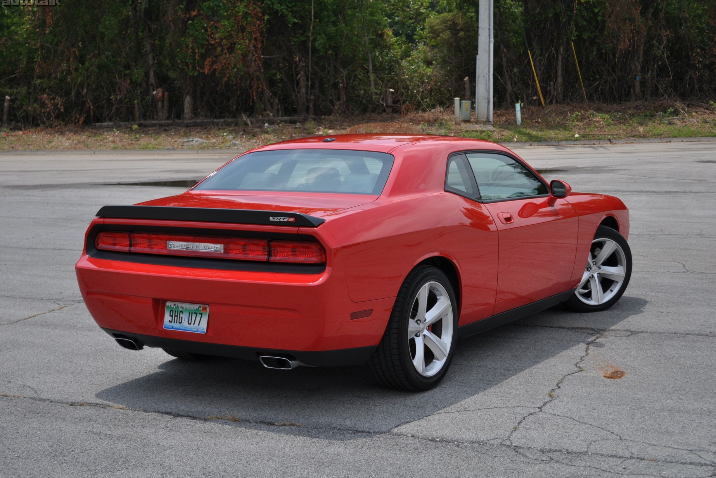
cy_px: 237
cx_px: 361
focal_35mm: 54
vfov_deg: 25.3
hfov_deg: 37.2
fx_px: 1064
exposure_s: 1/1250
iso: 200
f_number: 5
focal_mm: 35
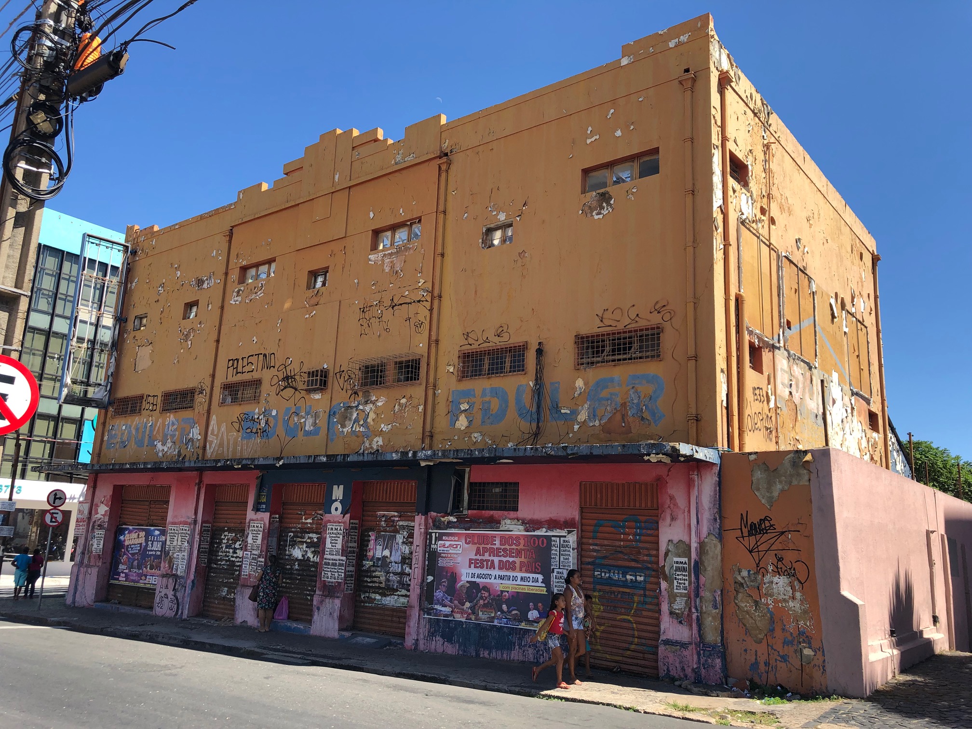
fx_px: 786
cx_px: 486
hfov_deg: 63.4
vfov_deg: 49.7
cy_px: 364
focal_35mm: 28
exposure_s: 1/960
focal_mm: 4
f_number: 1.8
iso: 20
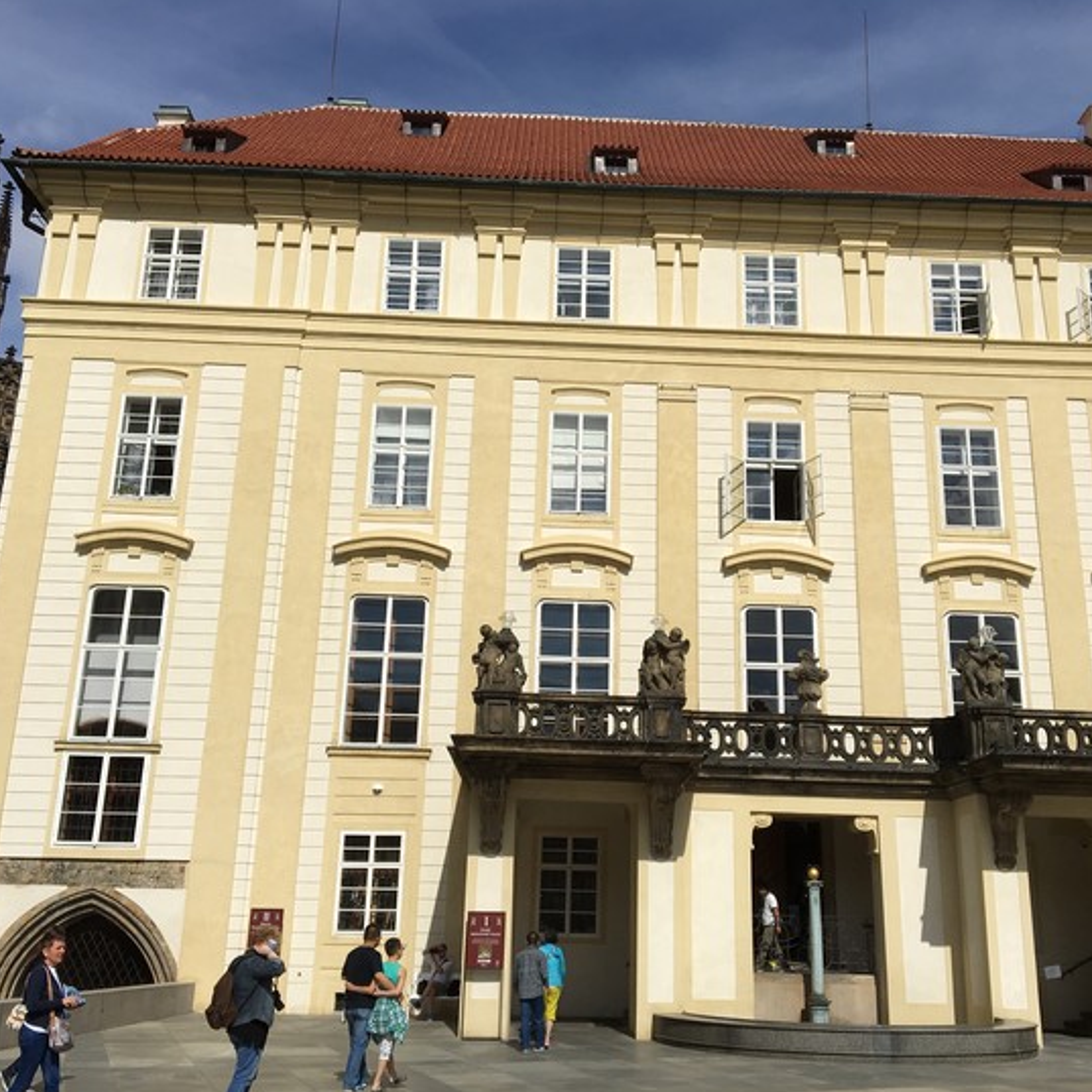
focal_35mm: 35
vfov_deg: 47.2
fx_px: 1249
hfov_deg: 47.1
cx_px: 605
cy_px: 549
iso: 25
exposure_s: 1/4525
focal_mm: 4.15
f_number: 2.2
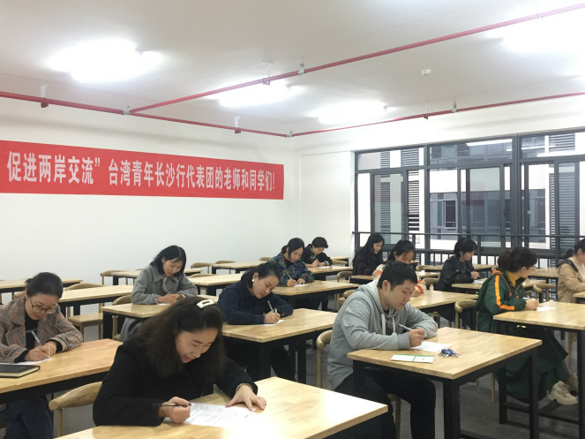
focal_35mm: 35
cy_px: 213
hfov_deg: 52.6
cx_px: 307
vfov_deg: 40.7
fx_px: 591
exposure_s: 1/33
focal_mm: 4.15
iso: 160
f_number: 2.2
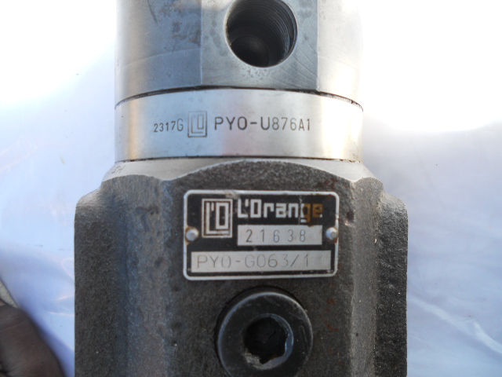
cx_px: 251
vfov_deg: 51.4
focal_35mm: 27
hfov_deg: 65.3
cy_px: 188
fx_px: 392
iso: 80
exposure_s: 1/250
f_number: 3.2
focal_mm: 4.9
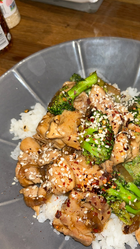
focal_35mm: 33
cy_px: 139
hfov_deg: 34.9
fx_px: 218
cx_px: 105
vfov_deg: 59.3
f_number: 1.5
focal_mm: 5.7
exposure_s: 1/61
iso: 32
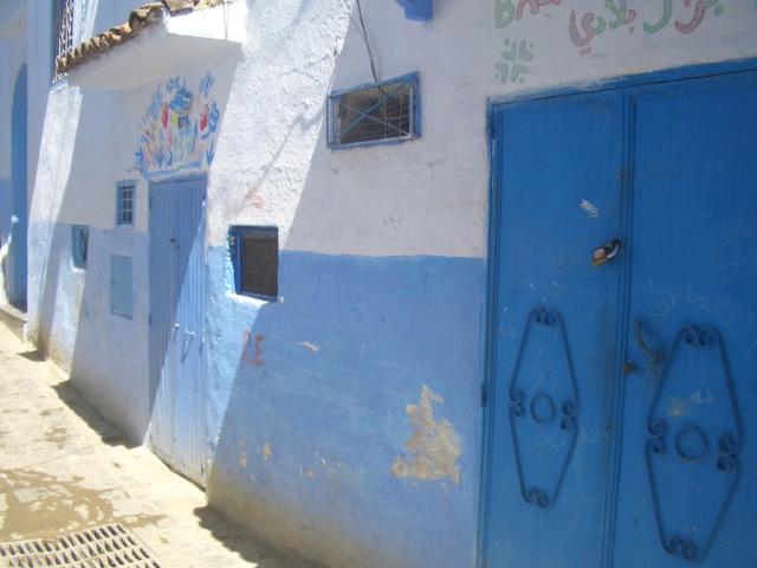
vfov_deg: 40.7
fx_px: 765
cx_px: 378
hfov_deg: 52.6
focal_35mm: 35
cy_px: 284
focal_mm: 5.8
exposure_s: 1/250
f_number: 4.3
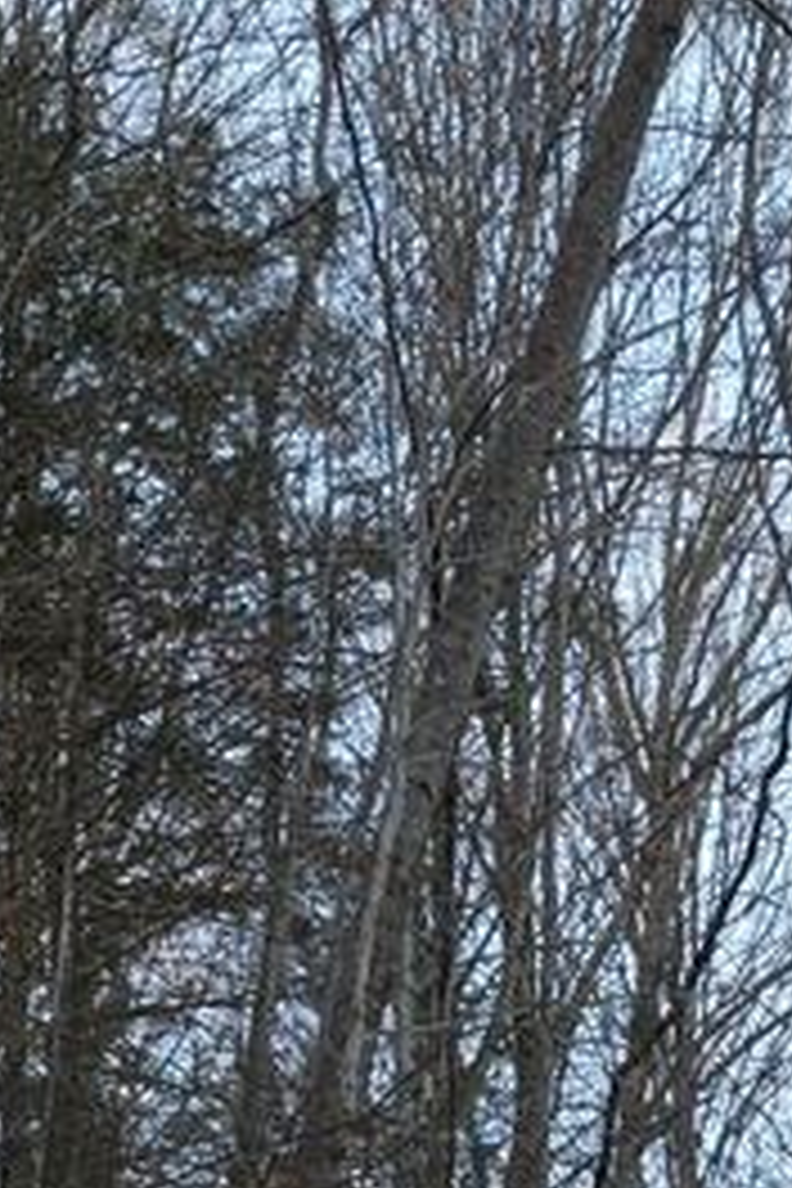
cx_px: 601
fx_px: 3201
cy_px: 2300
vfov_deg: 16.5
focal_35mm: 97
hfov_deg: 14.0
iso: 70
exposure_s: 1/257
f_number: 1.68
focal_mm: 6.9
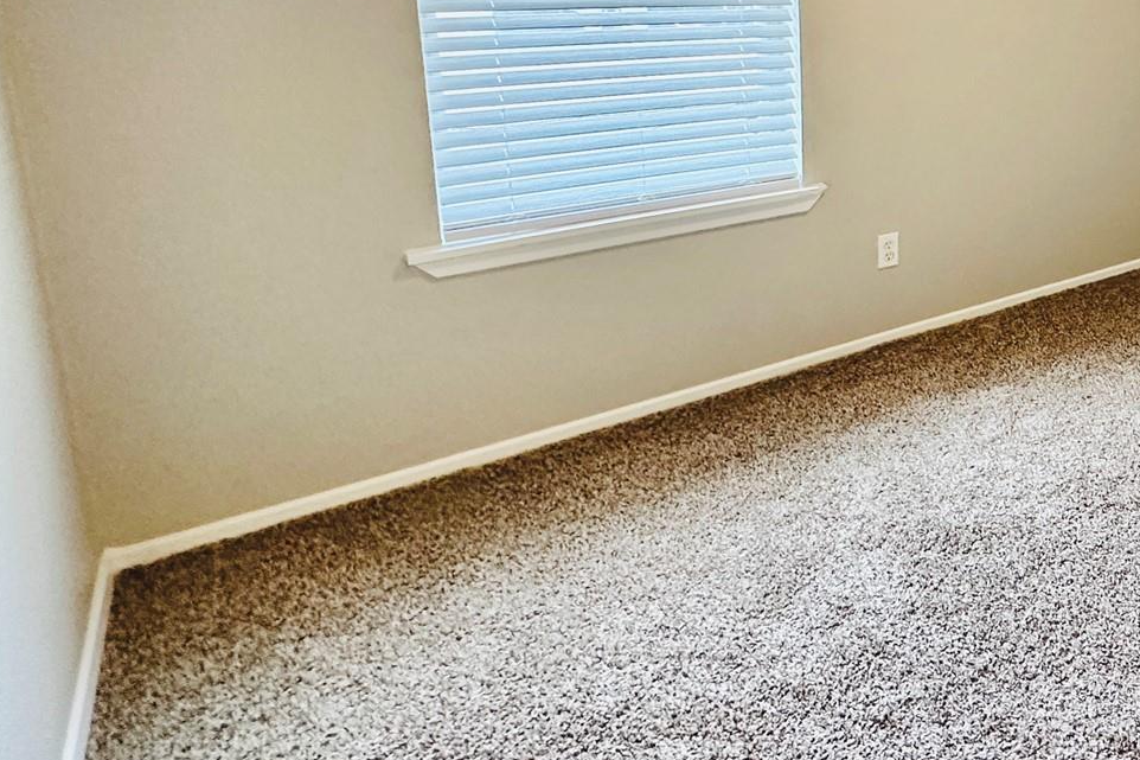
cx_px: 1205
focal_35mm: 31
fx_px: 981
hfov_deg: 47.0
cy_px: 95
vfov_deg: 39.6
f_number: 2.2
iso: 320
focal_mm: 2.22
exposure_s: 1/60
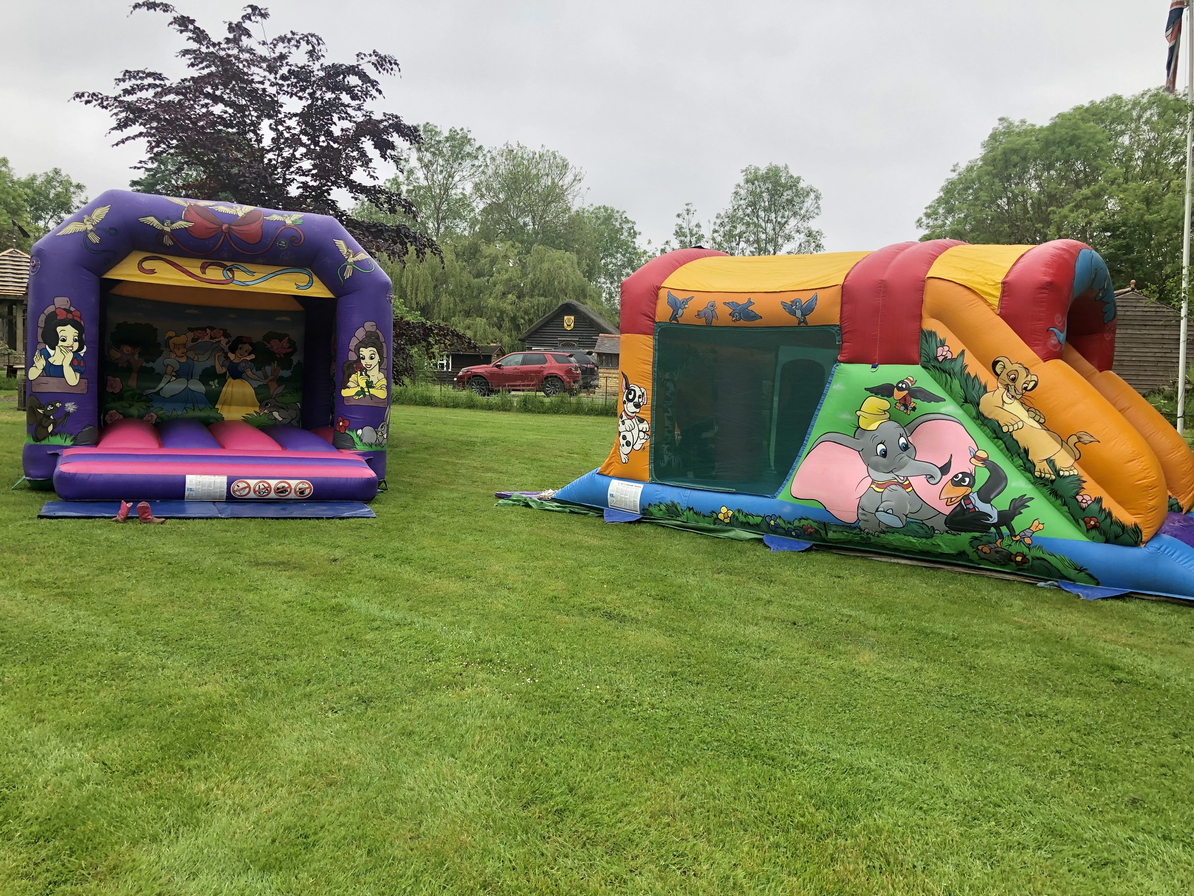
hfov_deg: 63.4
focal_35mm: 28
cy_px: 448
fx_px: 966
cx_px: 597
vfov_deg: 49.7
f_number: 1.8
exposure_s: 1/277
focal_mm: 3.99
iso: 20
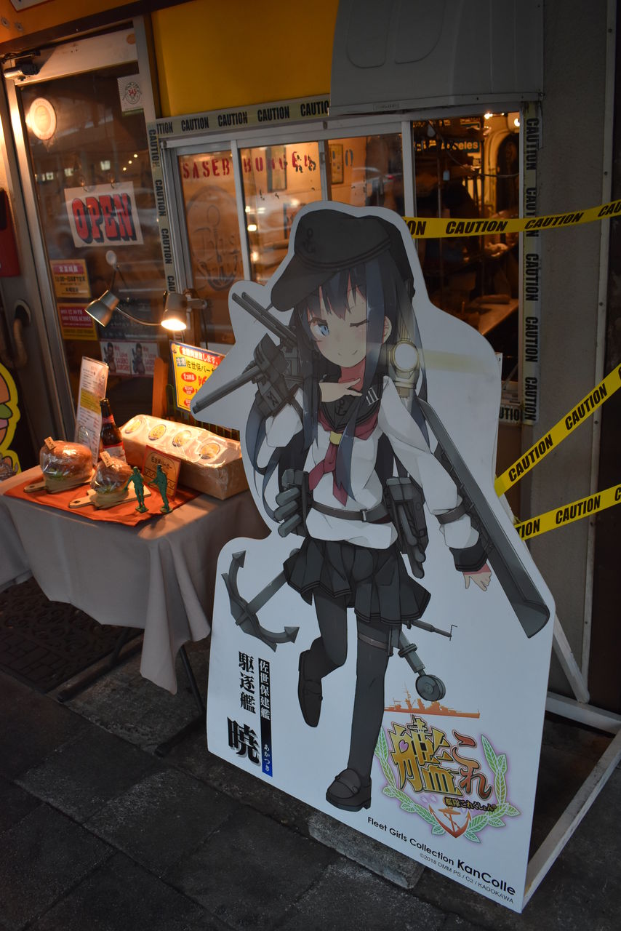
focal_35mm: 30
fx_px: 776
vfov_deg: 61.9
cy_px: 466
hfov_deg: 43.6
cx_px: 310
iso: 900
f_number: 3.8
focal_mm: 20
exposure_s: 1/60
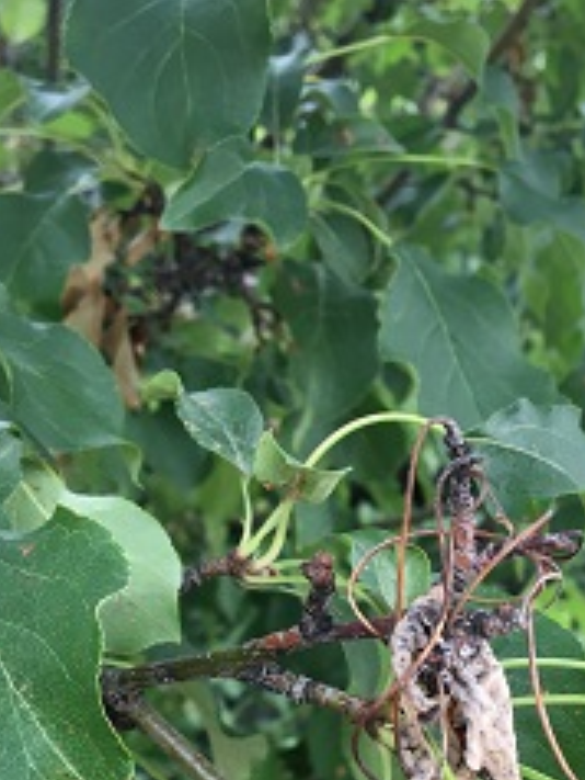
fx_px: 1103
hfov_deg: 29.7
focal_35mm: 49
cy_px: 655
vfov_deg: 37.1
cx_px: 339
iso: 25
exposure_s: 1/40
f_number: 2.2
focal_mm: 4.15
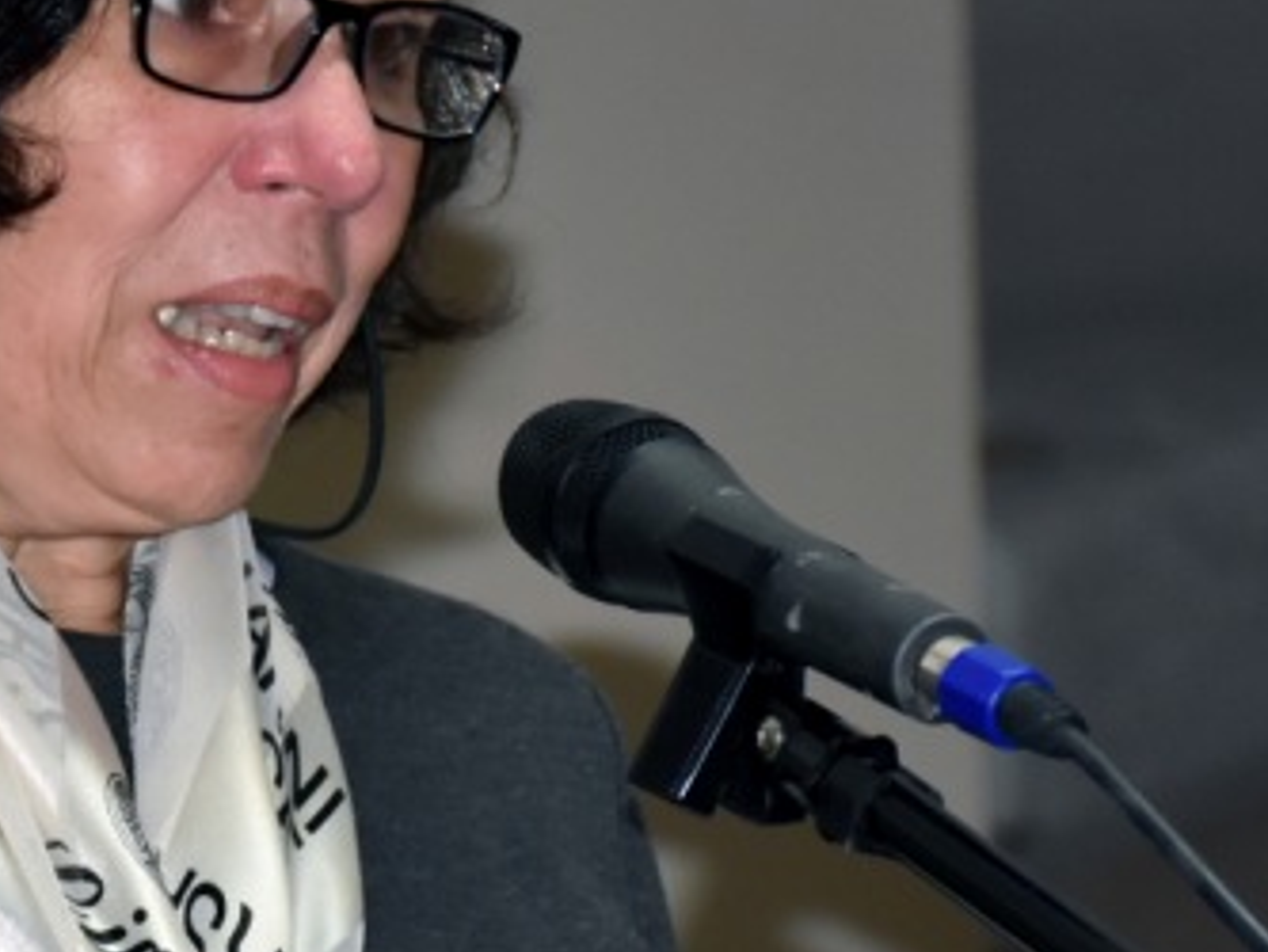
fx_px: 13795
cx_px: -103
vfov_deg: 4.0
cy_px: 531
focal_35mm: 376
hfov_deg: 5.2
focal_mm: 85
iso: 800
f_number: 5.3
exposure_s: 1/60
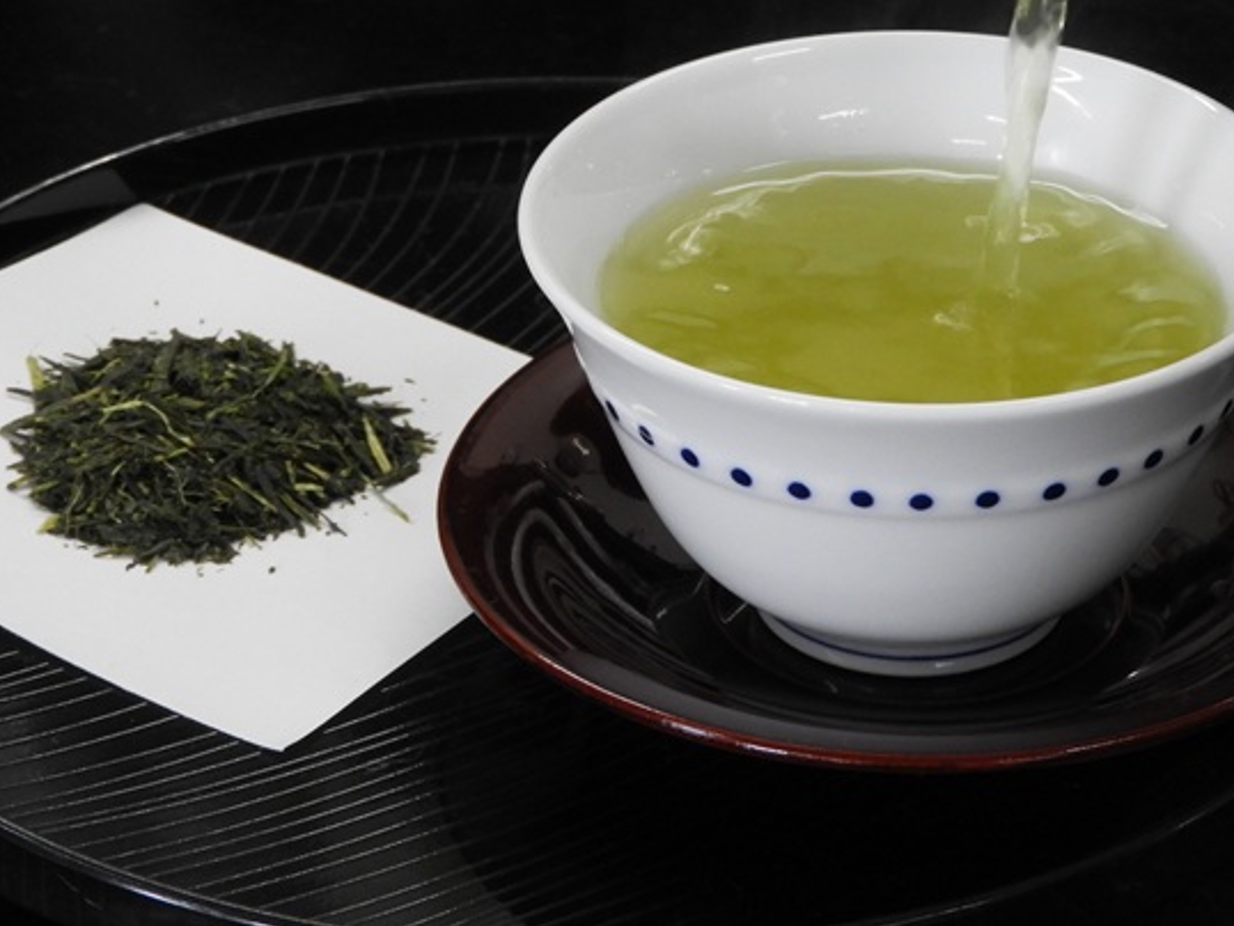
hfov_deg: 11.6
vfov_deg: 8.7
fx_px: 6099
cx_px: 645
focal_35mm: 171
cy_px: 277
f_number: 5
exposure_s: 1/50
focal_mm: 20.6
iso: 400
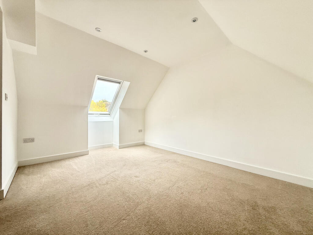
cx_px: 156
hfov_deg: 102.1
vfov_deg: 85.7
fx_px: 127
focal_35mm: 14
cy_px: 118
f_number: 2.2
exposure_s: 1/113
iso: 64
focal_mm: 2.22
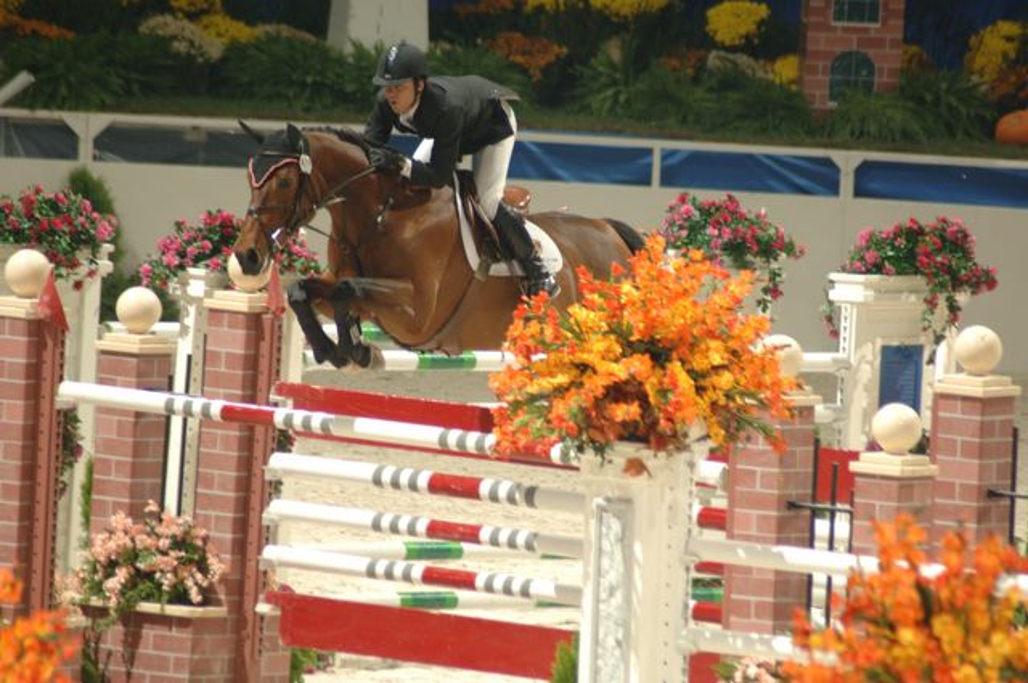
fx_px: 12834
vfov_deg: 3.0
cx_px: 514
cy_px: 342
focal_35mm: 450
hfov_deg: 4.6
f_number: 5.6
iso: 400
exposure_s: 1/250
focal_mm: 300
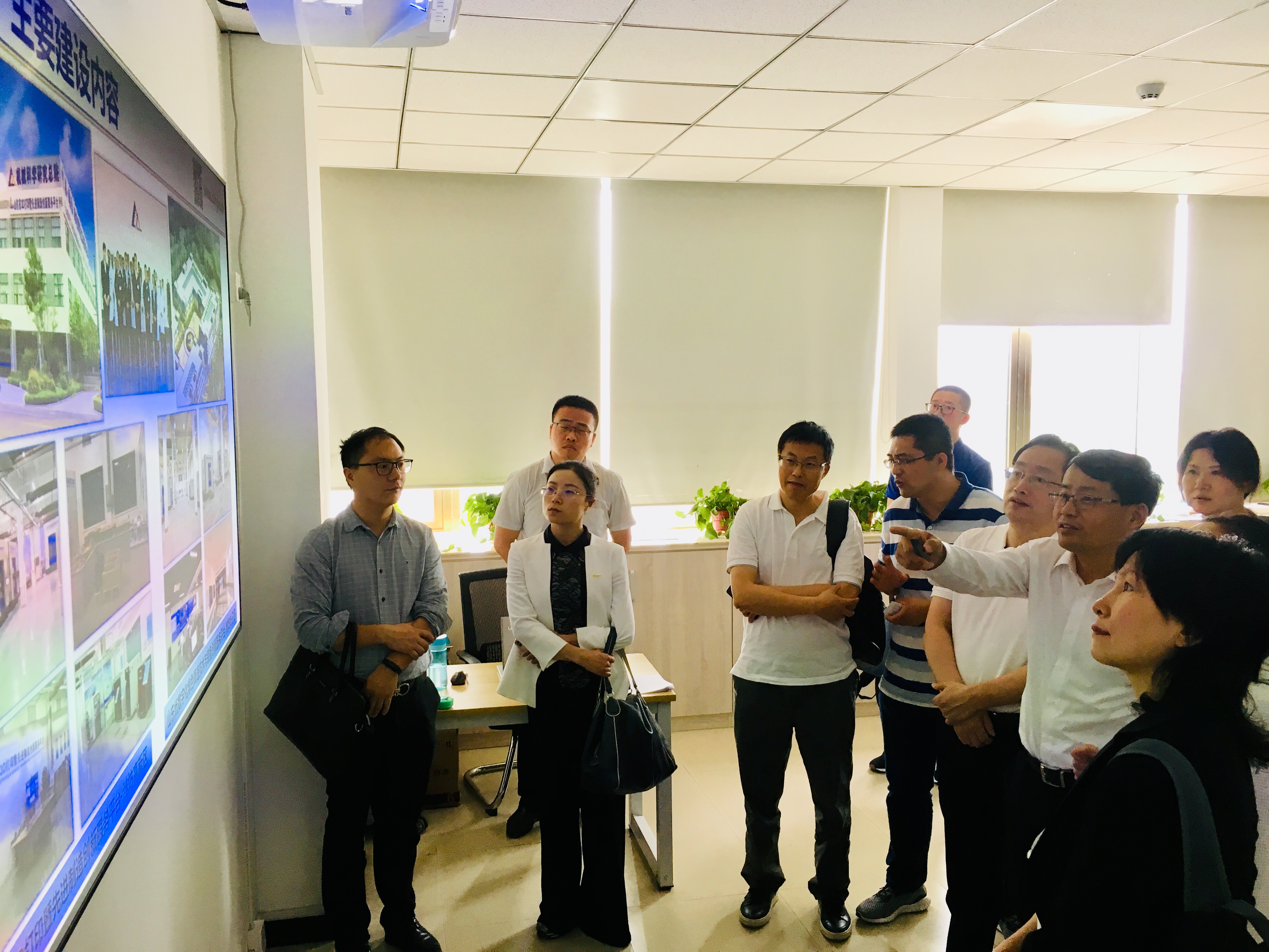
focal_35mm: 29
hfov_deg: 61.7
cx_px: 634
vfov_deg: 48.2
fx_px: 1063
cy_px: 476
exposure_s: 1/33
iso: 40
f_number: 2.2
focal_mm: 4.15
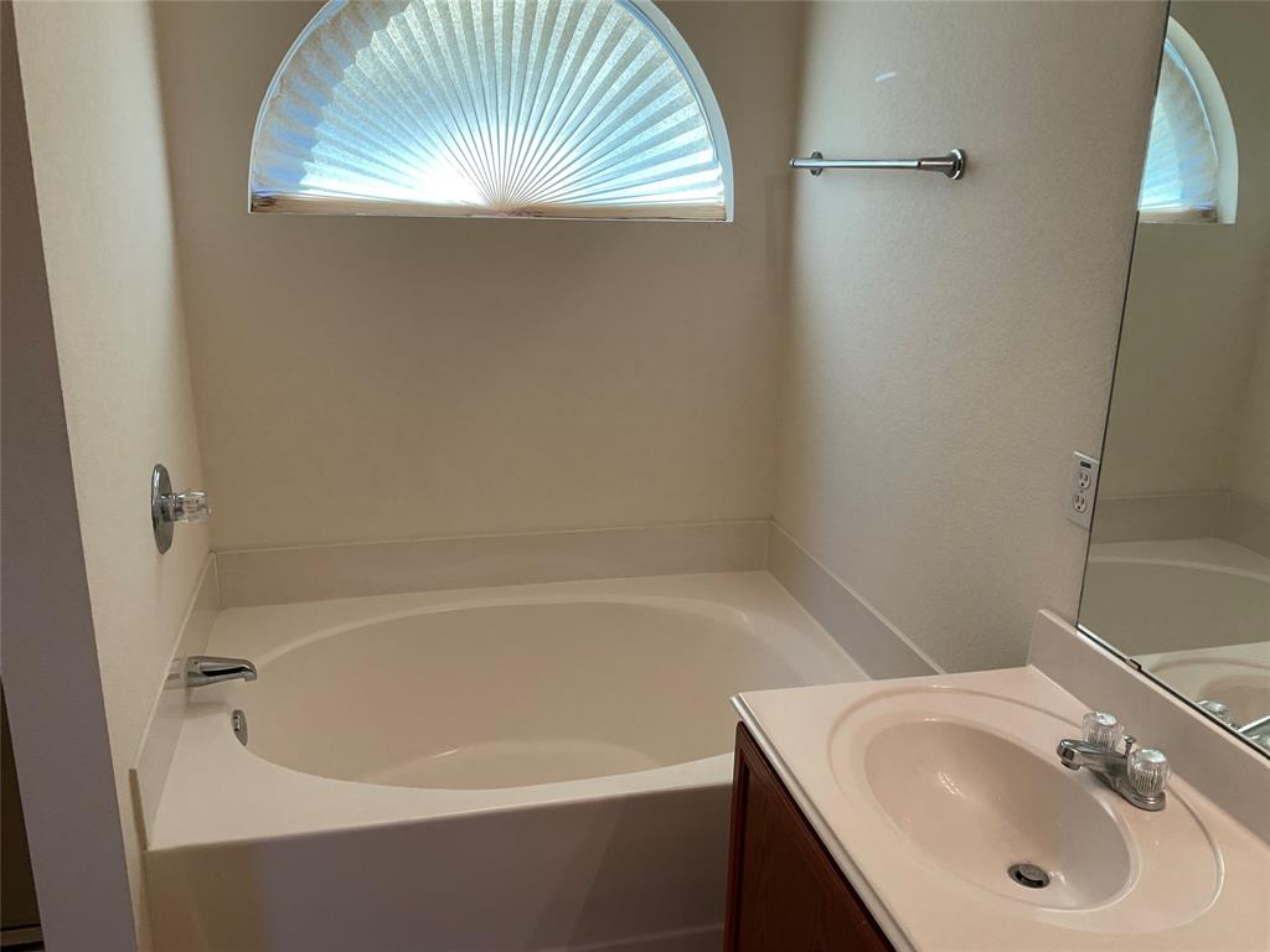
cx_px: 635
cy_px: 476
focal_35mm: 29
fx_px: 1064
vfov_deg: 48.2
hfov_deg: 61.7
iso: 40
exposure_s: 1/120
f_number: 1.8
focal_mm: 3
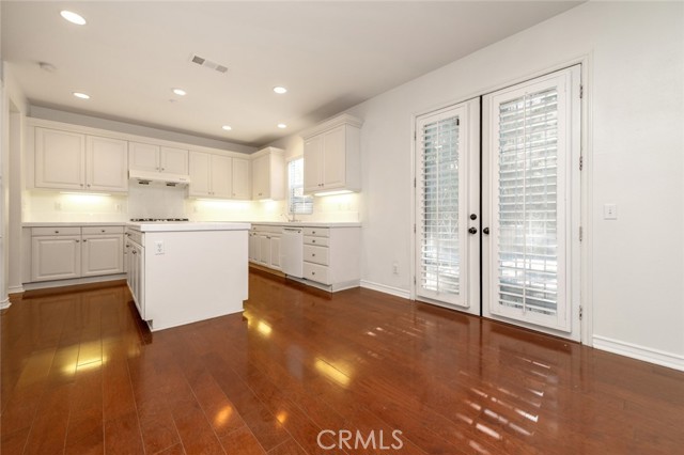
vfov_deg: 81.1
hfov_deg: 104.3
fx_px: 266
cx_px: 342
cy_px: 228
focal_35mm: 14
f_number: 4
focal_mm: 14
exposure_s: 1/60
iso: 560
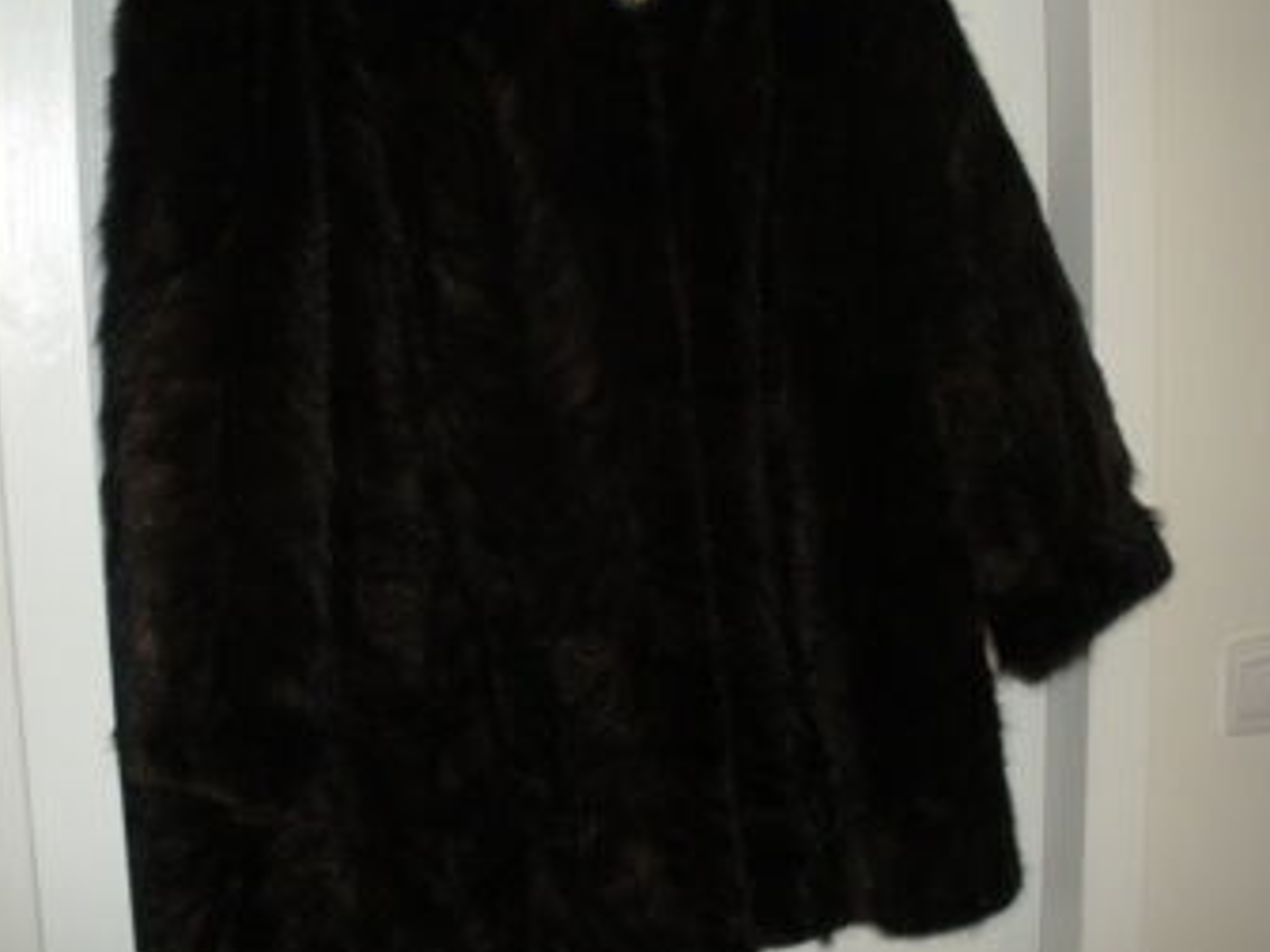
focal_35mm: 50
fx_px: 1834
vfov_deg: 29.0
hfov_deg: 38.2
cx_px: 575
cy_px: 359
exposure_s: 1/60
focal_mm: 6.3
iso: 400
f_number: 3.5
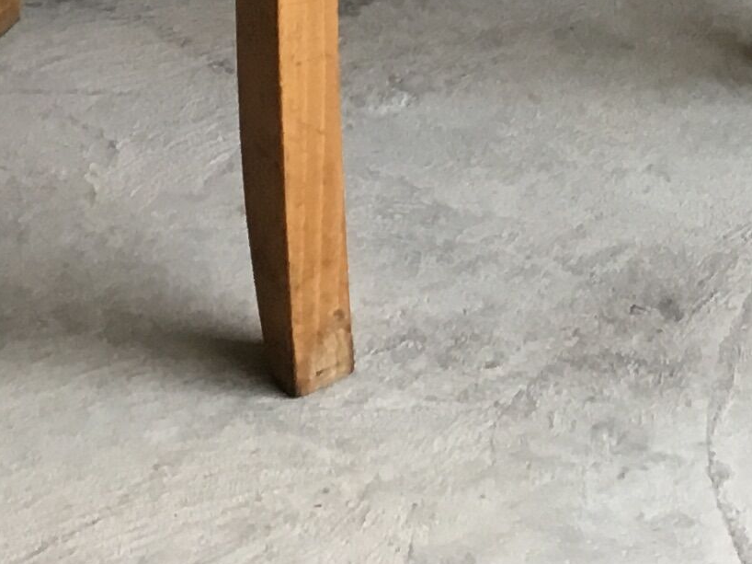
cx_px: 894
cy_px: -705
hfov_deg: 13.4
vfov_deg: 9.4
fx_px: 3106
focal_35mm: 143
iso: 50
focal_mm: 4.15
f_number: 2.2
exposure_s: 1/33
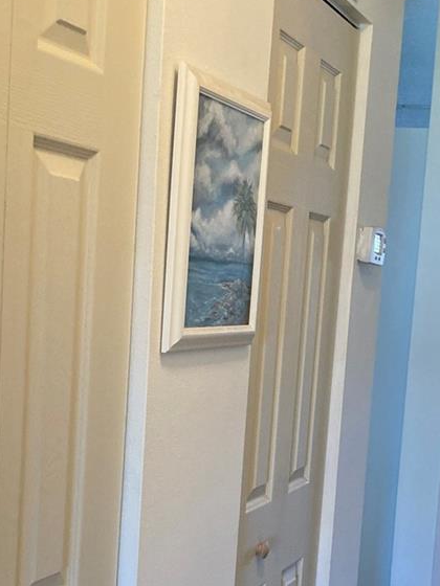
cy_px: 428
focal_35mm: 60
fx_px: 1017
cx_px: 283
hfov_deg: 24.3
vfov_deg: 31.7
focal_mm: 3.99
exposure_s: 1/60
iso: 250
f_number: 1.8
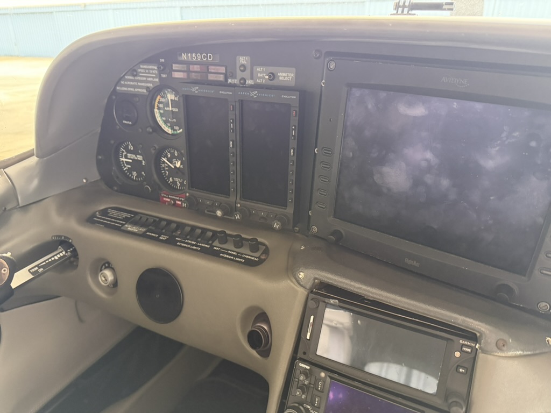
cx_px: 276
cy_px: 206
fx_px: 382
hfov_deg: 71.6
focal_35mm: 24
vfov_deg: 56.8
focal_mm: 6.76
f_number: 1.78
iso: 640
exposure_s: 1/60
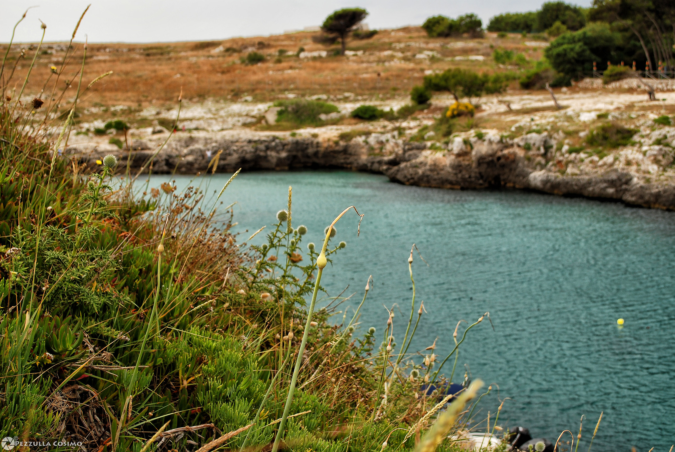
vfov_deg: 25.8
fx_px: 985
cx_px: 338
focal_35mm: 52
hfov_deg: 37.8
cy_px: 226
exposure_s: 1/125
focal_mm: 35
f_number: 6.3
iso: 100
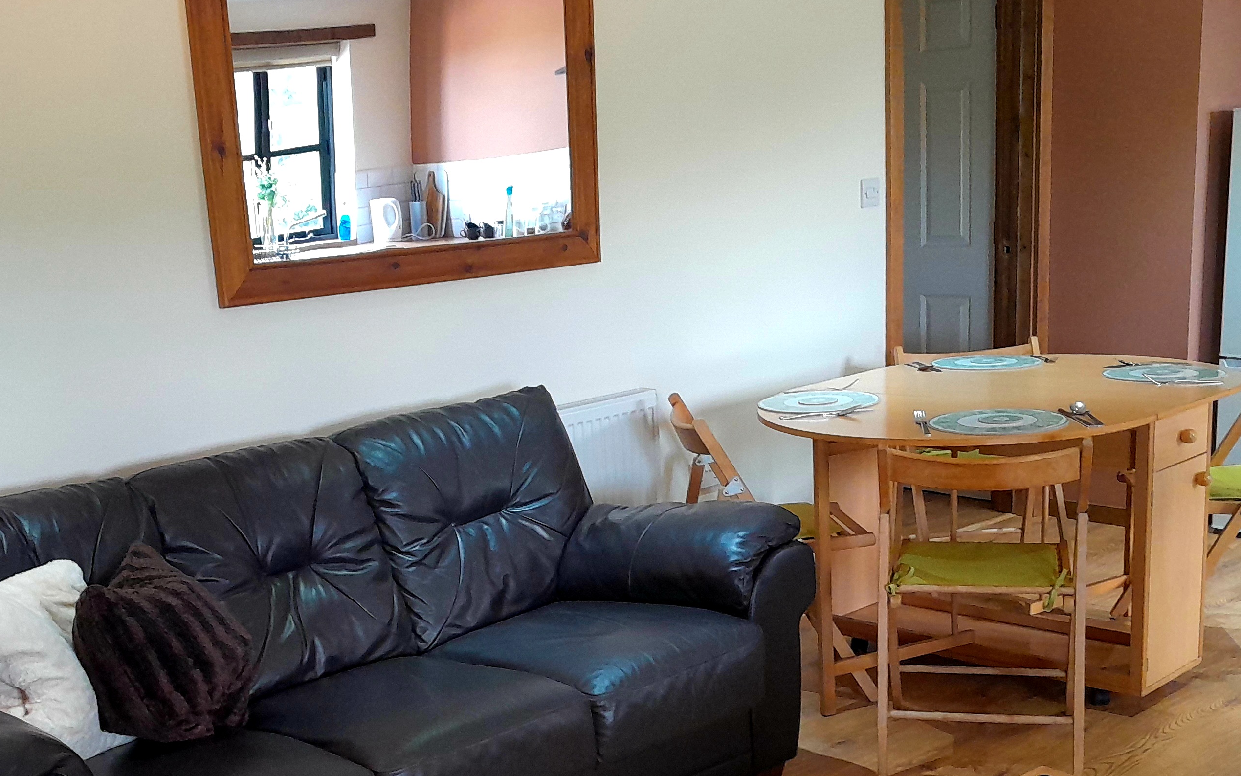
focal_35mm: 46
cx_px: 517
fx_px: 1556
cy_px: 543
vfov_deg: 27.8
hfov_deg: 43.3
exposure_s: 1/50
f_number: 1.8
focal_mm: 4
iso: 250
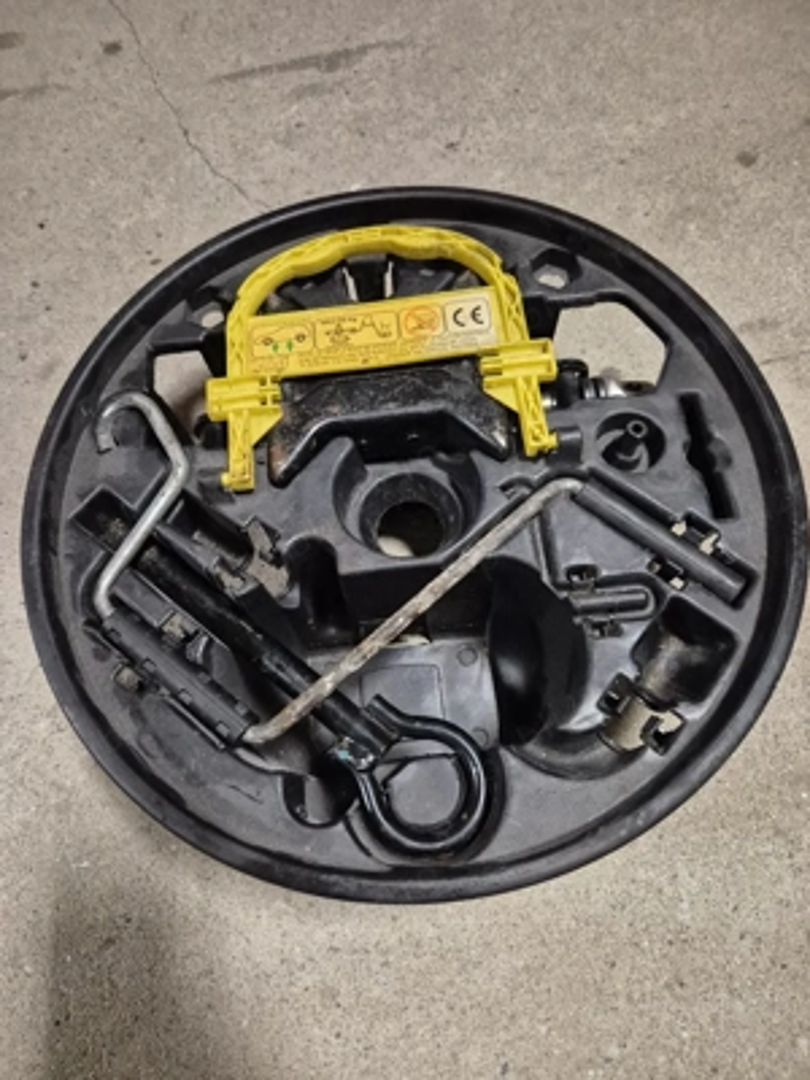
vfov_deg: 73.9
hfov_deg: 58.9
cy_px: 540
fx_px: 718
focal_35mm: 23
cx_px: 405
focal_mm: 5.4
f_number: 1.8
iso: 1600
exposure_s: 1/50
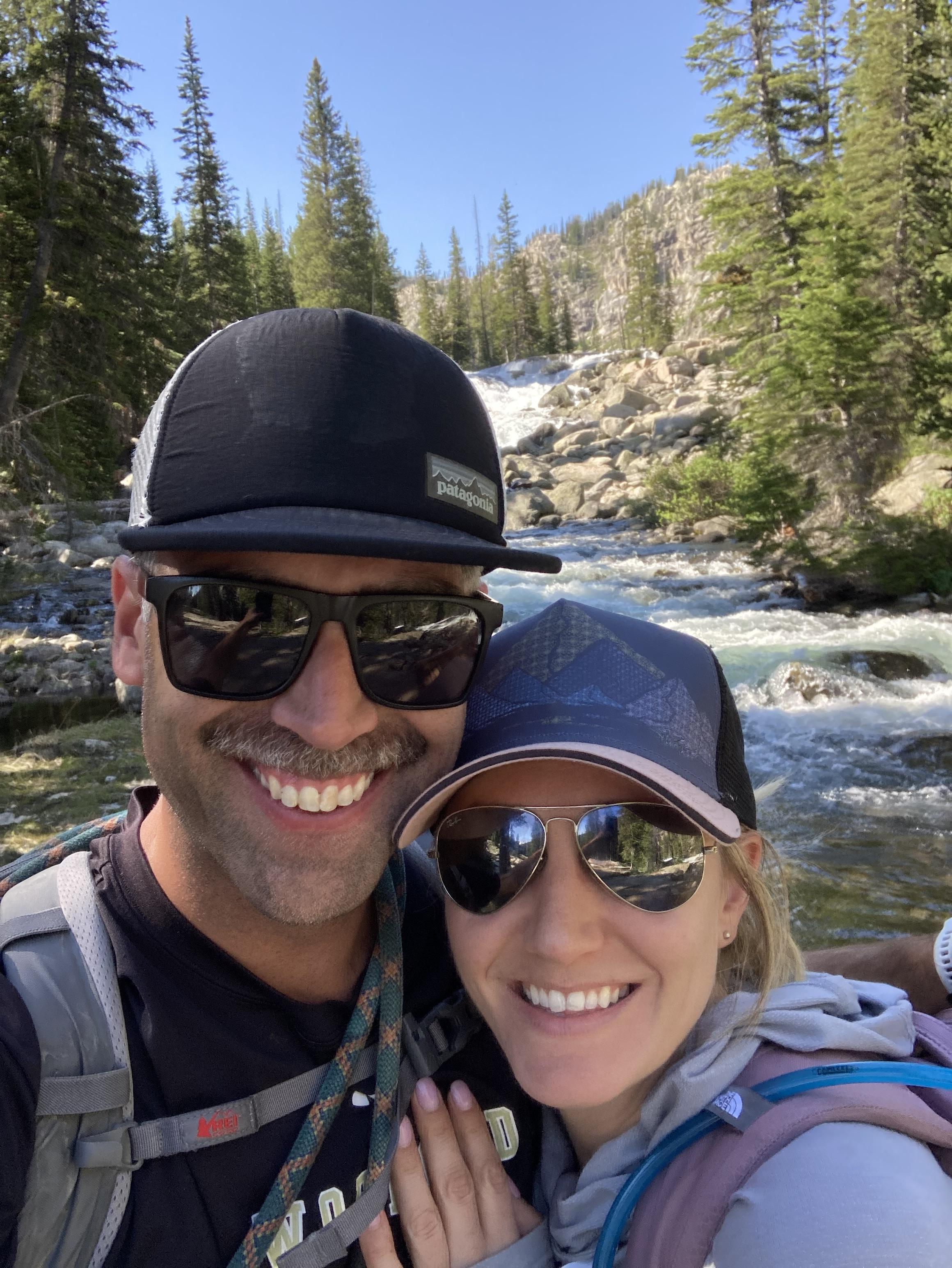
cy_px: 634
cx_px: 476
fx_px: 1172
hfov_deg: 44.2
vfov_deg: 56.8
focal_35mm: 32
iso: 20
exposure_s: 1/243
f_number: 2.2
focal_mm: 2.87
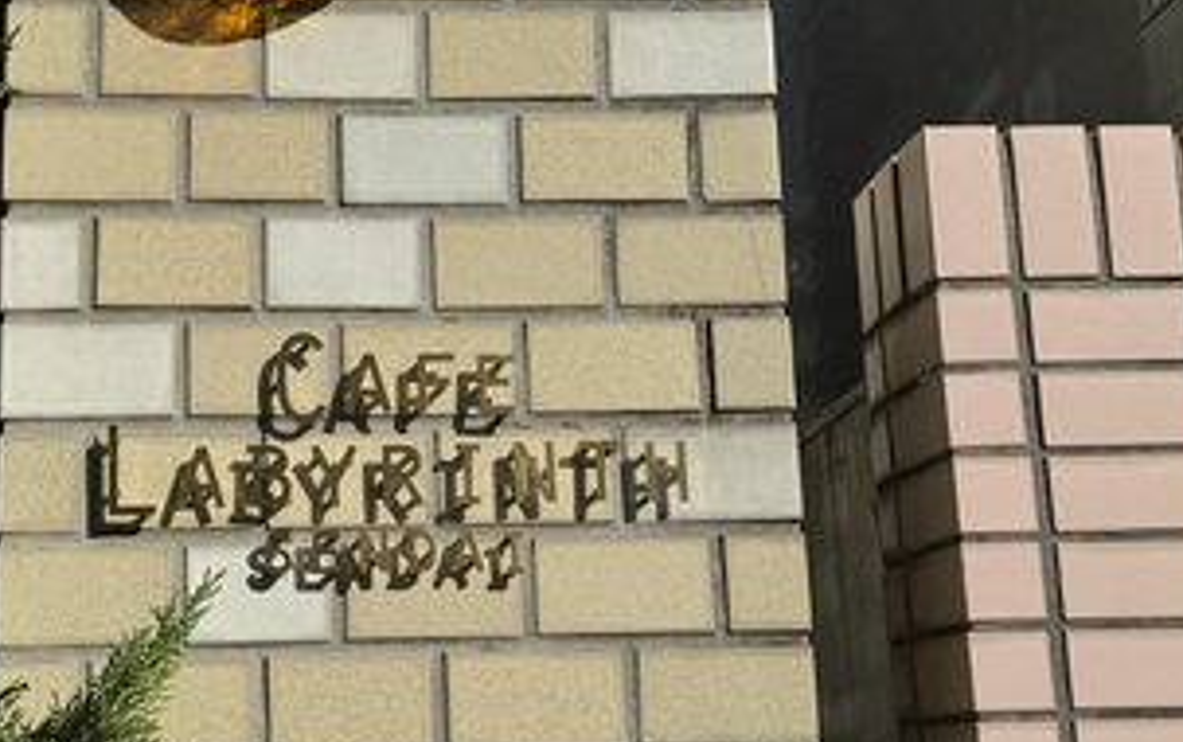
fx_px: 1839
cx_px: 371
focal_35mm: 57
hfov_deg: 35.2
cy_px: 387
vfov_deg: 22.8
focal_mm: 6.76
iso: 80
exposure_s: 1/7937
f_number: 1.78
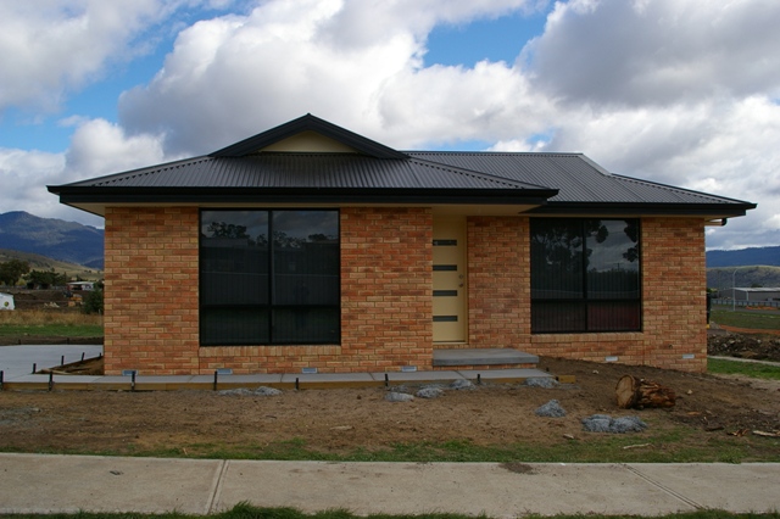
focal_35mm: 34
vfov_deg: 38.3
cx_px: 390
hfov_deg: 55.1
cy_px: 260
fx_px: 747
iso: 200
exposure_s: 1/350
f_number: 8
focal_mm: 23
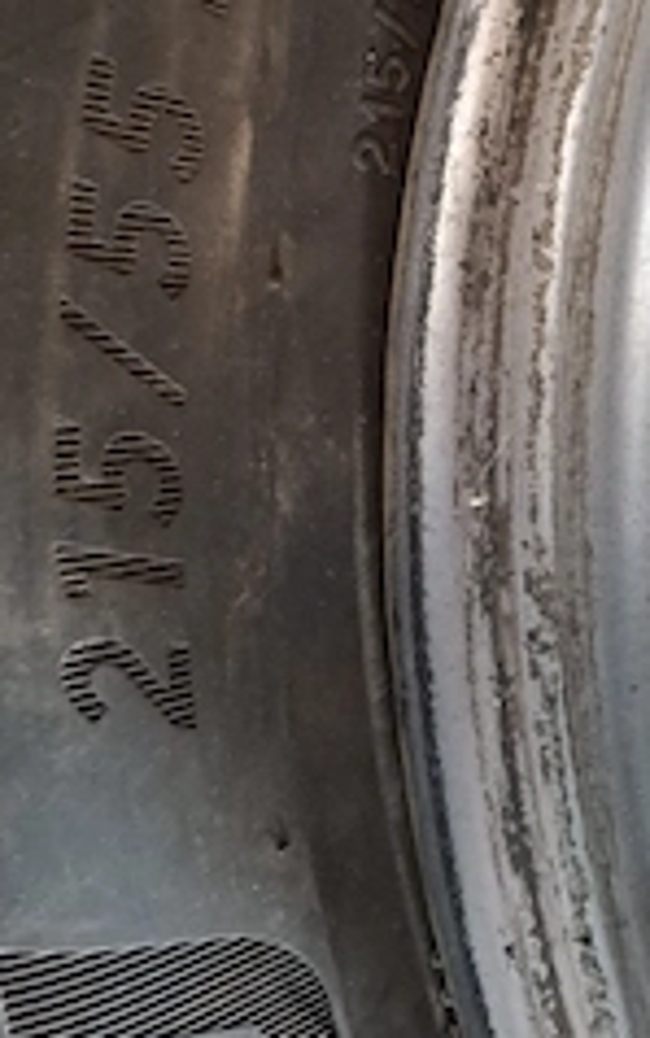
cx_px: 397
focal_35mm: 41
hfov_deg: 31.2
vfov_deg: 45.8
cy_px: 209
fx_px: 1161
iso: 1000
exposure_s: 1/20
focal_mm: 5.54
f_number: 1.8
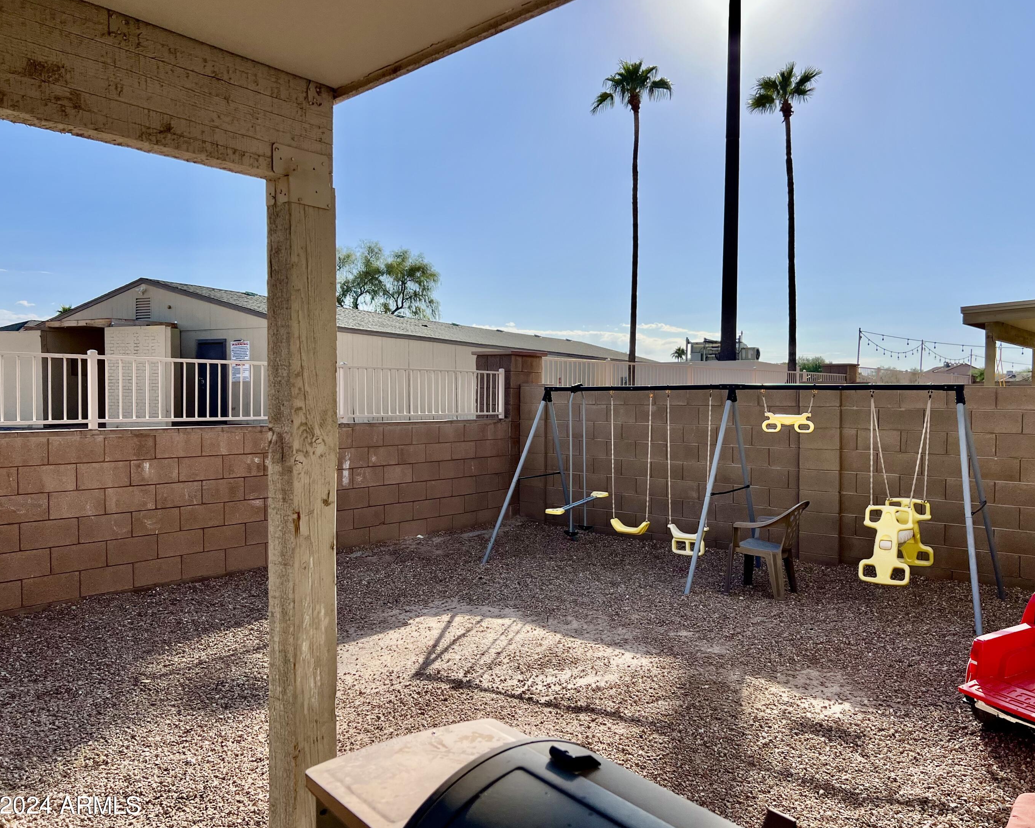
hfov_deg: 62.1
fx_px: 858
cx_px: 568
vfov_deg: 51.5
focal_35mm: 28
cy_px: 416
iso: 50
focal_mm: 5.7
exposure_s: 1/8000
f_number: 1.5
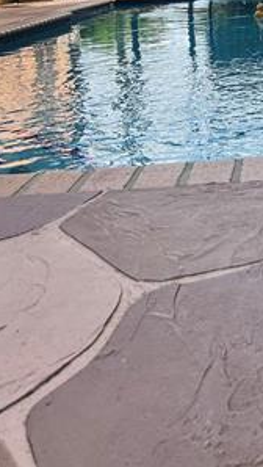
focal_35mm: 57
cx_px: 296
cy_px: 11
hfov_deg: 20.1
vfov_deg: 33.7
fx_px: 705
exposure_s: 1/1361
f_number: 1.5
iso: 50
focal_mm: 5.7
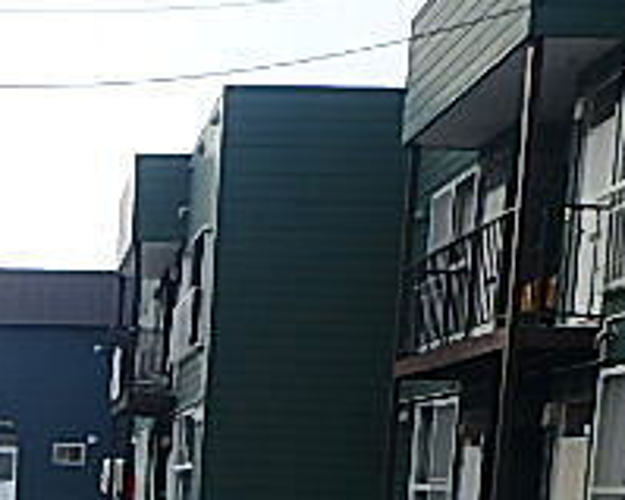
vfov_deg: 20.8
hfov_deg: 26.0
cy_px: 676
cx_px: -107
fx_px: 1220
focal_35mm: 66
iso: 125
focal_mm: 3.7
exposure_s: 1/500
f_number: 3.5
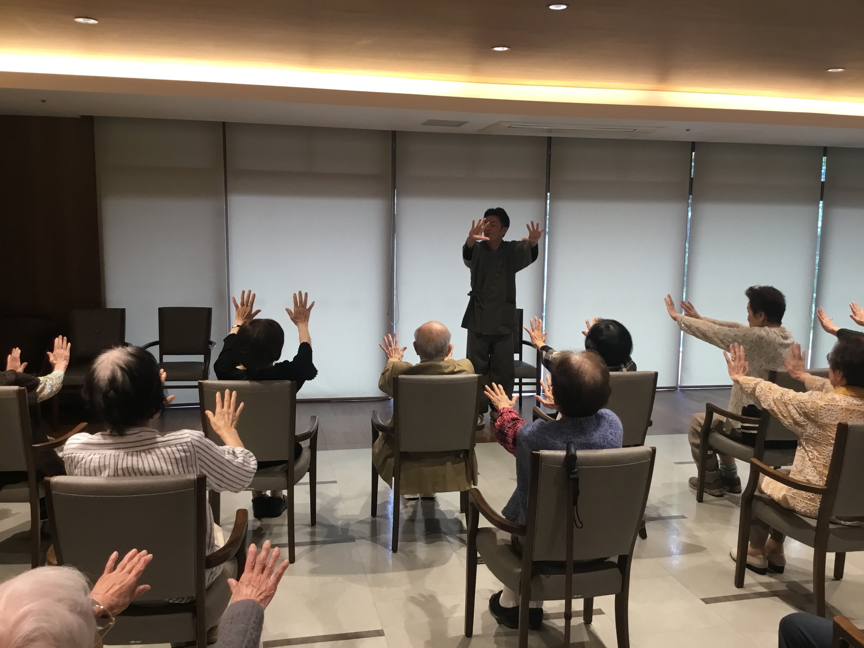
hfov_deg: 58.4
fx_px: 774
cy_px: 324
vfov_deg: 45.4
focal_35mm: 31
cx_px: 432
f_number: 2.4
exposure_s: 1/30
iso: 64
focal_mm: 3.3
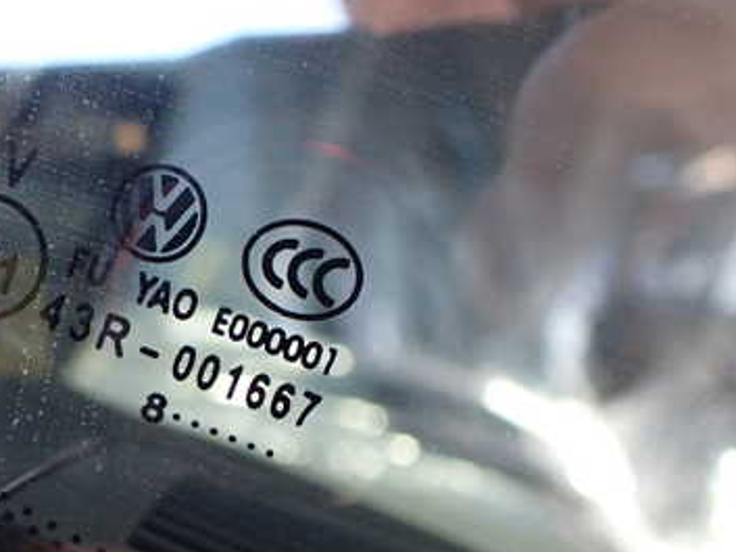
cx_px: 165
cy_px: 460
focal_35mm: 51
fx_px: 1085
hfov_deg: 36.4
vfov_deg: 27.8
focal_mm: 5.4
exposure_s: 1/125
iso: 400
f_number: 2.3
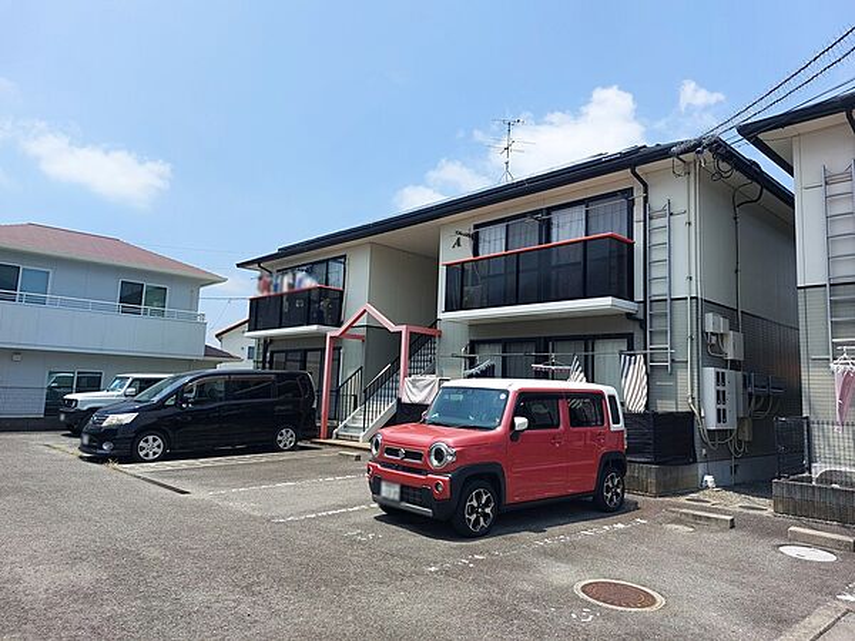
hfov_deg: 71.6
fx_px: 593
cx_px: 428
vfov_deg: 56.8
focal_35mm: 24
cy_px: 320
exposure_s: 1/966
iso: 25
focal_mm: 5.23
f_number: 1.8
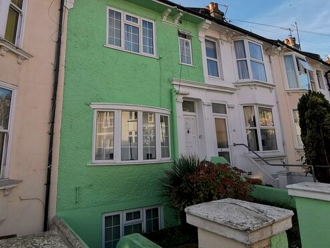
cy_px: 88
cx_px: 138
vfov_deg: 55.9
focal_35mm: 24
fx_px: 229
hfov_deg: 71.1
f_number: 2.2
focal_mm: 2.26
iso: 50
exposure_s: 1/418
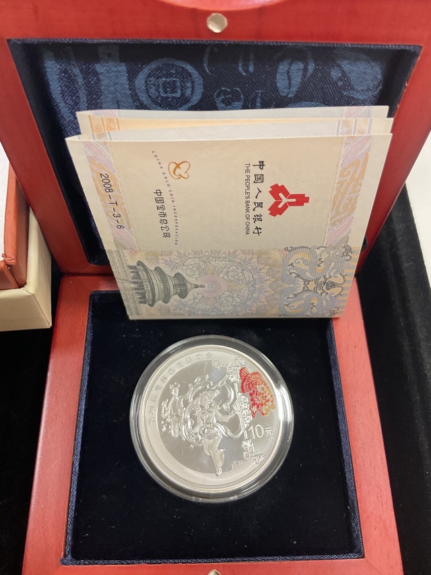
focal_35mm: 29
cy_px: 288
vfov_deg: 61.7
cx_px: 216
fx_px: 481
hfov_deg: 48.2
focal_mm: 3
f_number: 1.8
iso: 50
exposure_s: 1/50
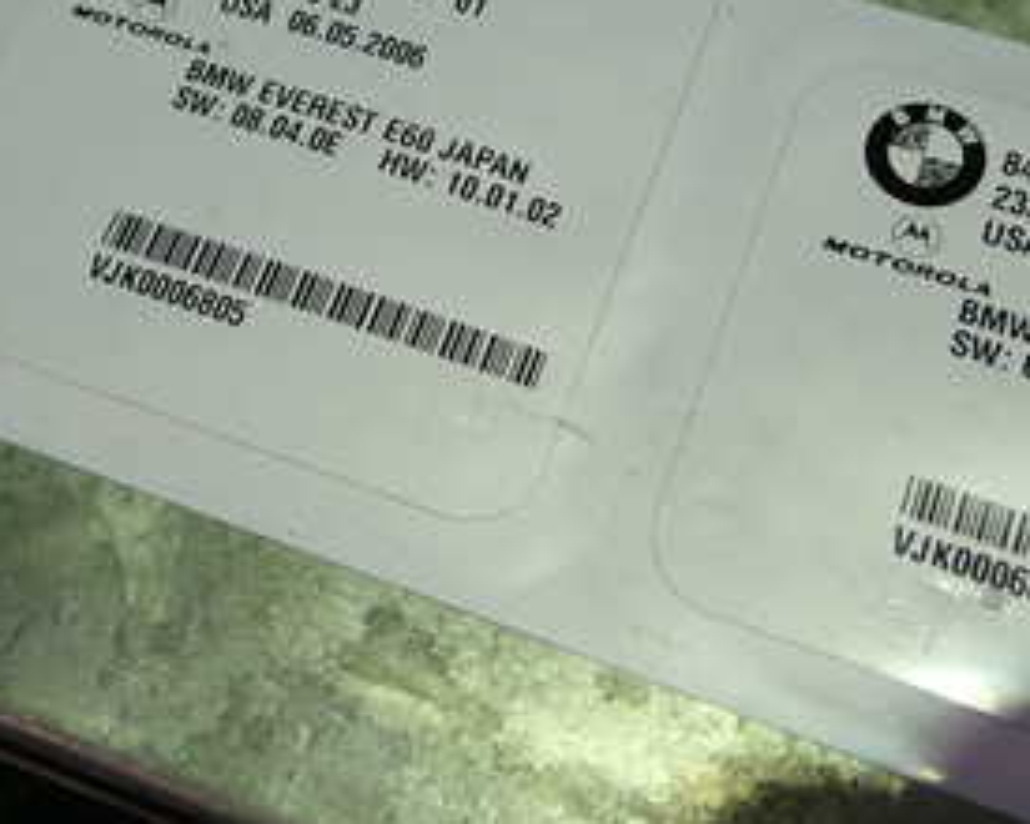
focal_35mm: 64
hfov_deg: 29.5
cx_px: 423
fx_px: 1951
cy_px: 150
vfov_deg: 23.5
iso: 200
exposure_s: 1/50
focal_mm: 5.4
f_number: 2.3
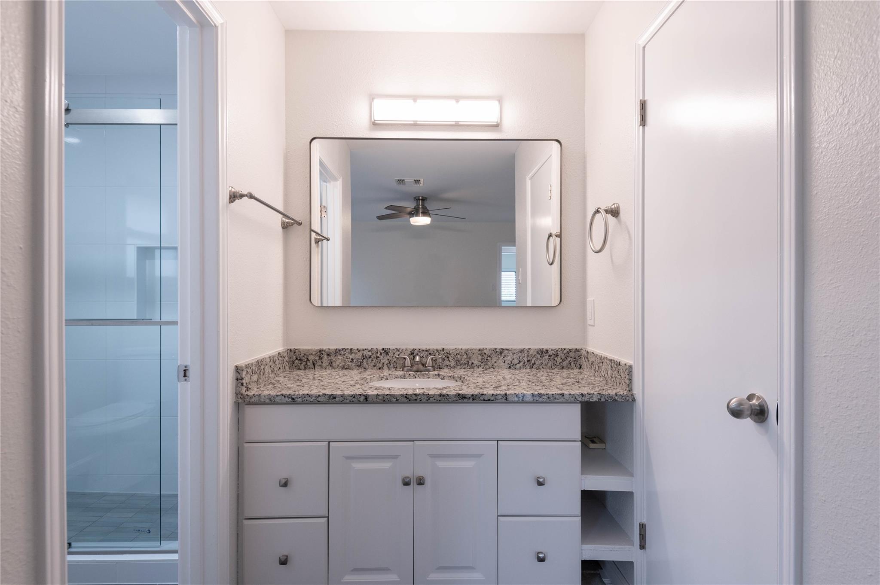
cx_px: 440
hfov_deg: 87.0
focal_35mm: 19
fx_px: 464
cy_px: 292
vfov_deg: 64.5
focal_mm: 19
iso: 250
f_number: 6.3
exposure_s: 1/40
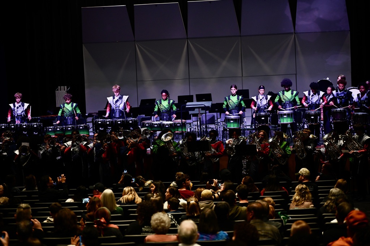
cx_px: 185
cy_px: 123
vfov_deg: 13.4
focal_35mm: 102
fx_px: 1047
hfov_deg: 20.0
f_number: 2.8
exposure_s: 1/400
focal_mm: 102
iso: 1600
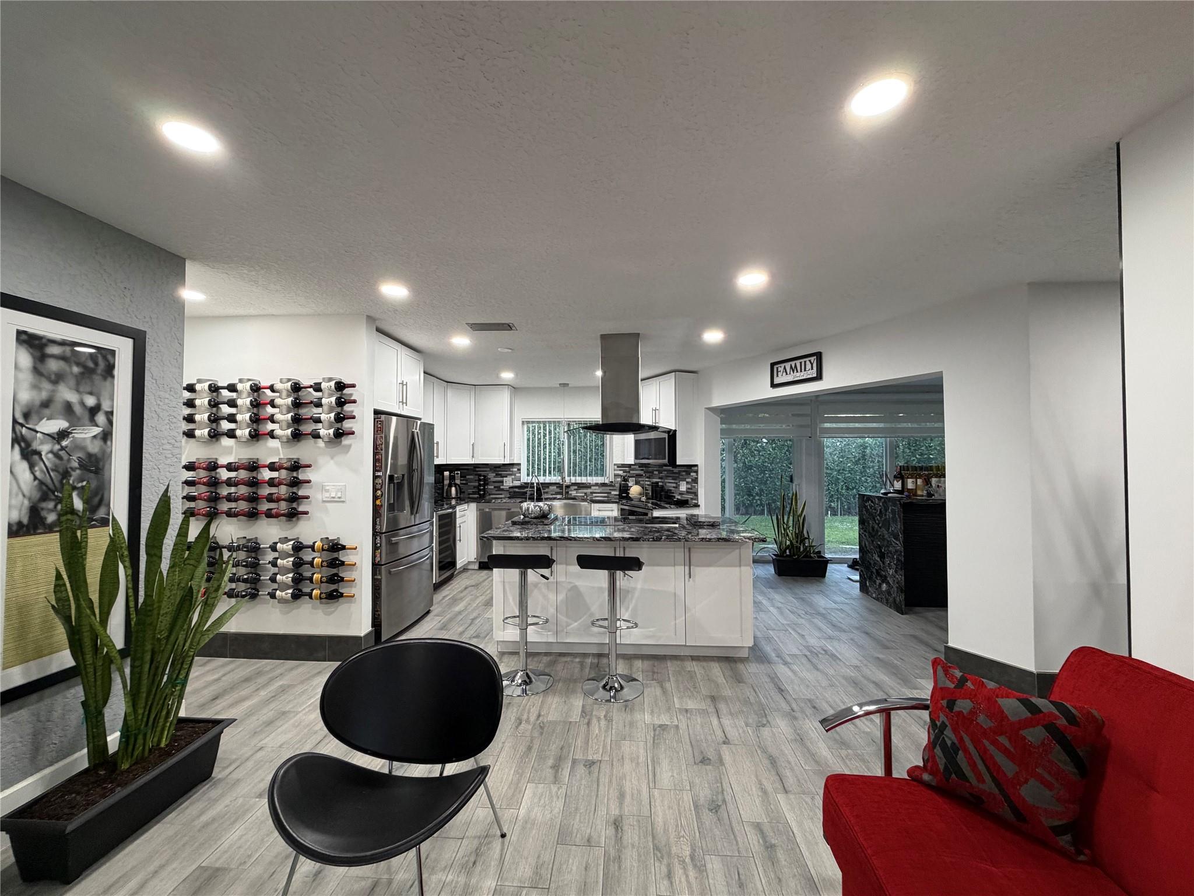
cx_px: 597
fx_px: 483
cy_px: 448
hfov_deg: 102.1
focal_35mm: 14
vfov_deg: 85.7
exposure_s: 1/60
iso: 250
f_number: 2.2
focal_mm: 2.22
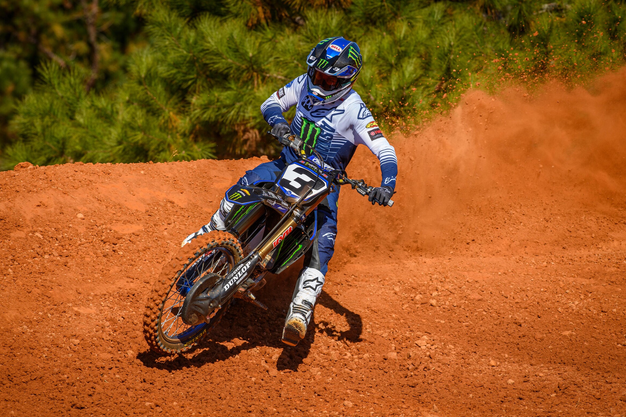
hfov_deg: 6.6
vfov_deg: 4.4
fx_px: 5389
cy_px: 214
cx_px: 309
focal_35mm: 310
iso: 400
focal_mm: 300
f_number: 8
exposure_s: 1/1000
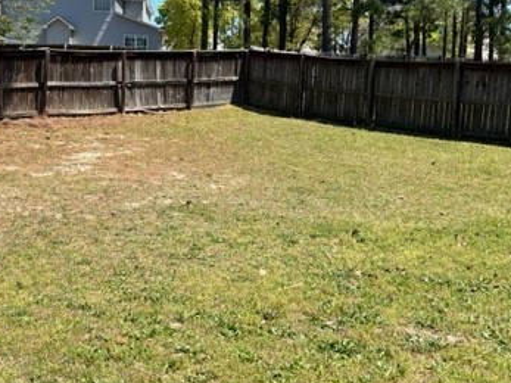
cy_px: 140
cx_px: 191
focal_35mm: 48
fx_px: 708
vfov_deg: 30.1
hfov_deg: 39.4
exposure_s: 1/2137
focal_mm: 5.1
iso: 50
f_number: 1.6
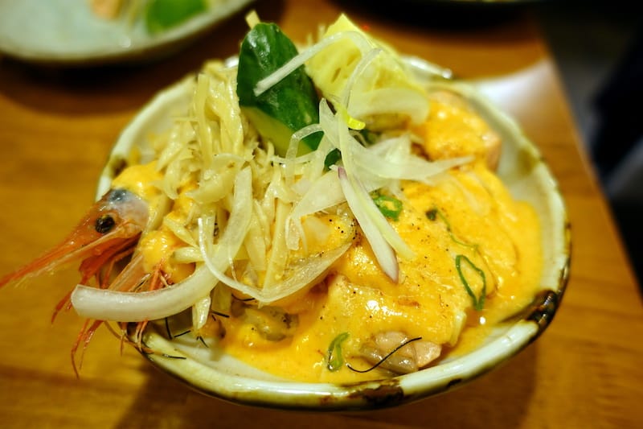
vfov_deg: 53.1
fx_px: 429
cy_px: 214
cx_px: 322
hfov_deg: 73.8
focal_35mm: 24
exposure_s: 1/30
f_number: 1.8
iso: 160
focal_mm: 8.8
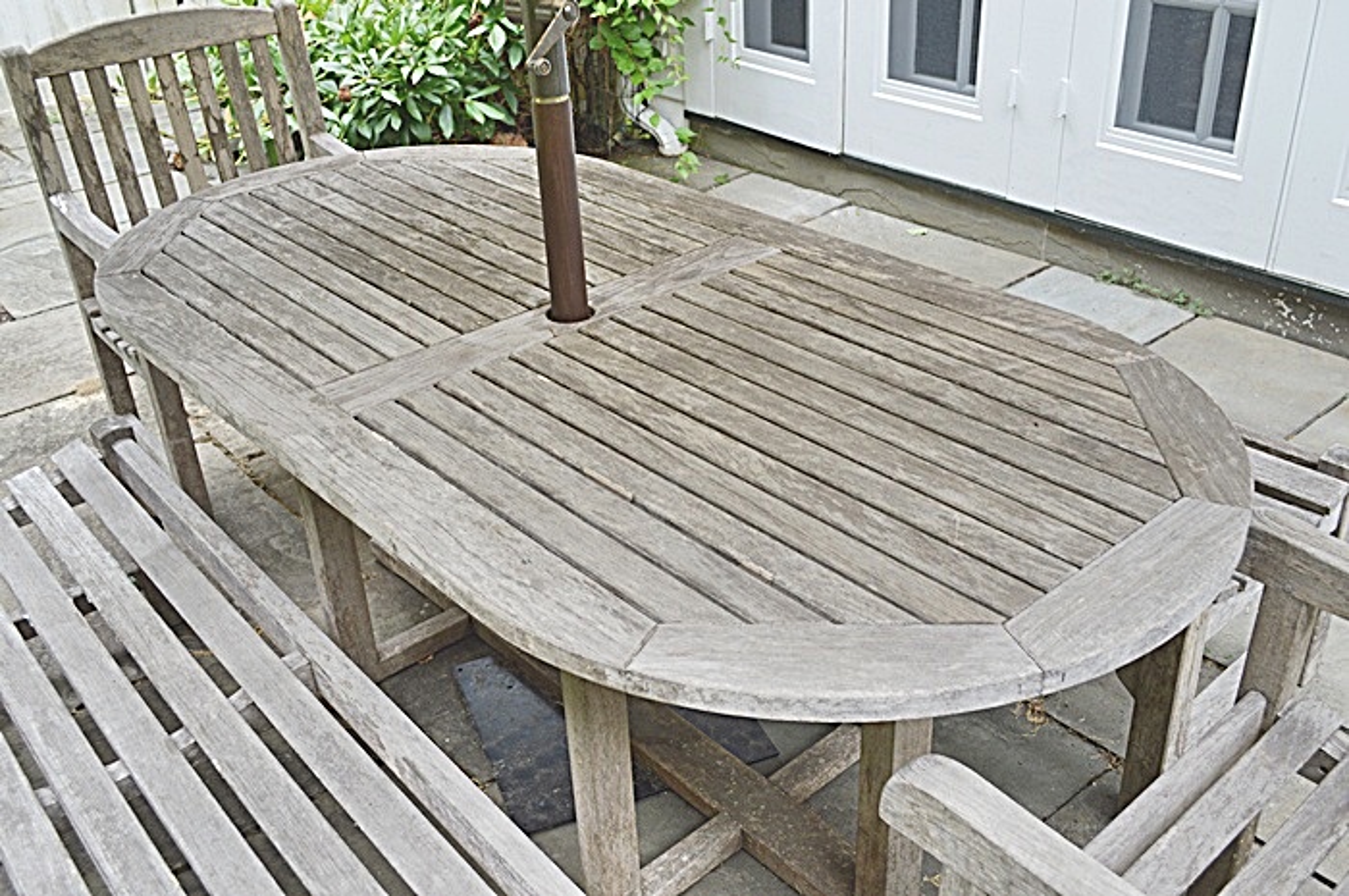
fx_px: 1235
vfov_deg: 39.9
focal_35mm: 33
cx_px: 674
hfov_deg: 57.3
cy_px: 448
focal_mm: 22
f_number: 5.6
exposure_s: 1/125
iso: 280
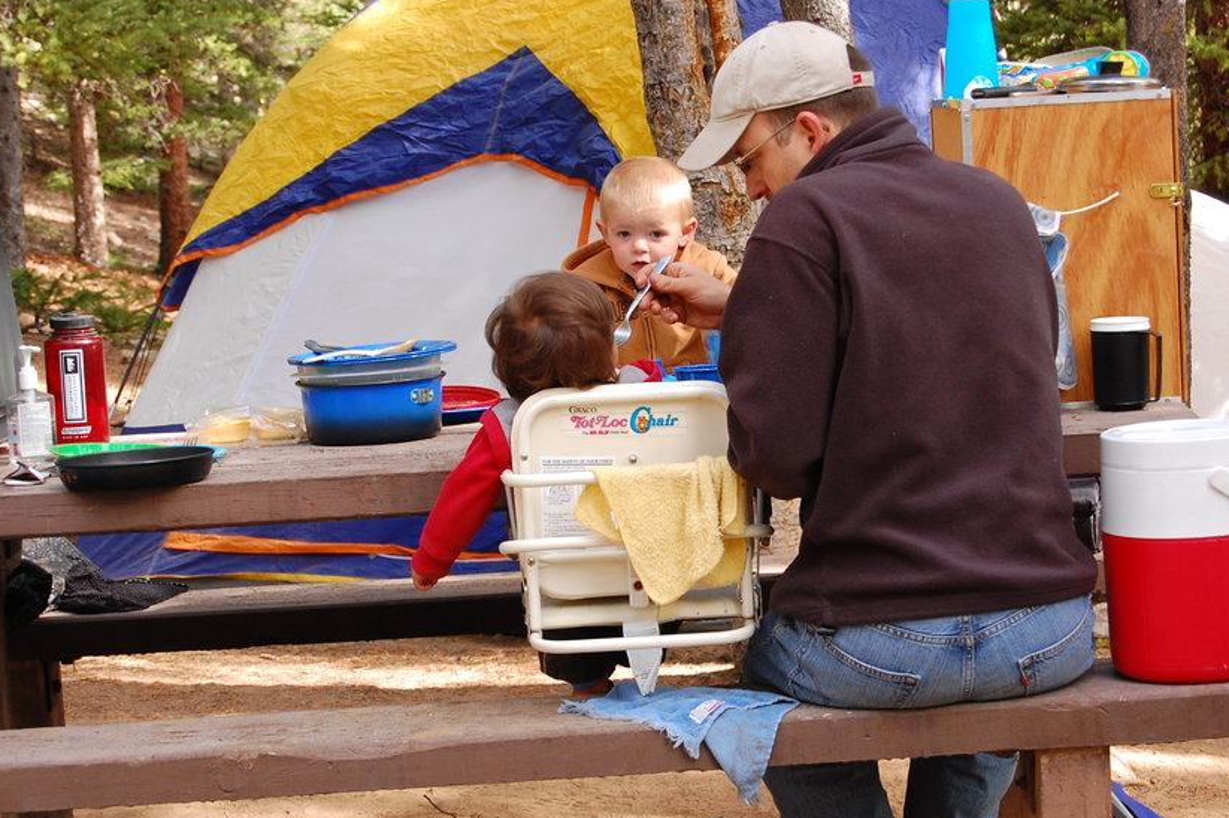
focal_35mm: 103
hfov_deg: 19.9
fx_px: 3502
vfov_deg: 13.3
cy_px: 455
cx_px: 700
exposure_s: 1/125
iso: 400
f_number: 5.6
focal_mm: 55
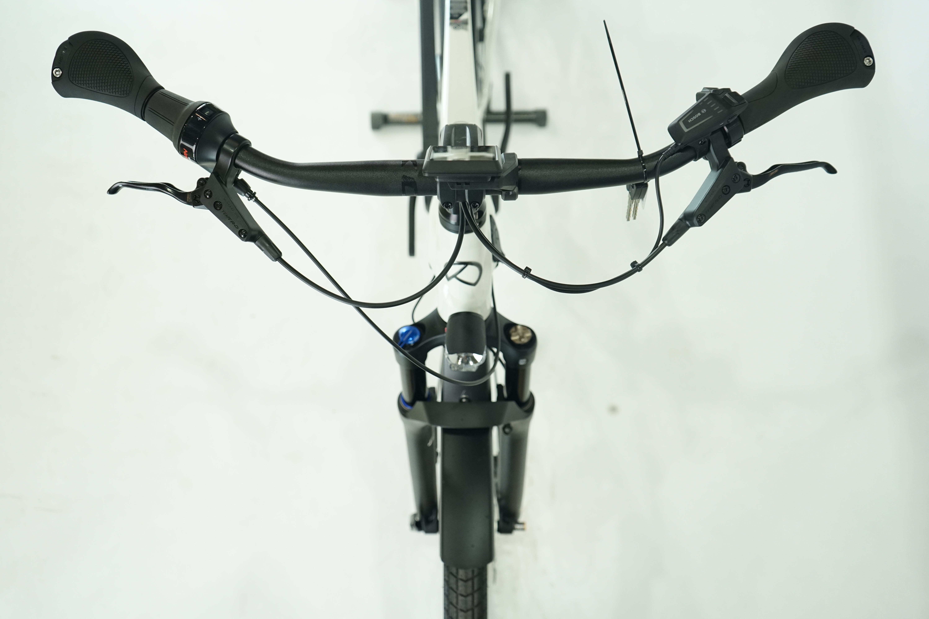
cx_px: 464
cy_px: 310
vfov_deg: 40.0
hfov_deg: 57.2
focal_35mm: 33
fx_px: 852
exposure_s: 1/200
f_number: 4
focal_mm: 33
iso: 1000
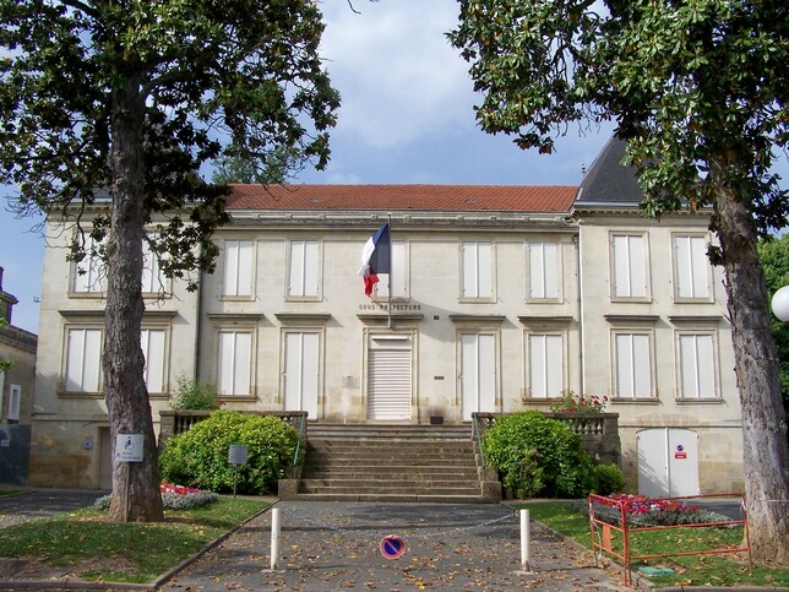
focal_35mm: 38
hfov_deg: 49.0
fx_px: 866
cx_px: 394
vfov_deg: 37.7
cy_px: 296
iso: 80
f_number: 5.6
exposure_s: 1/500
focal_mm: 6.3
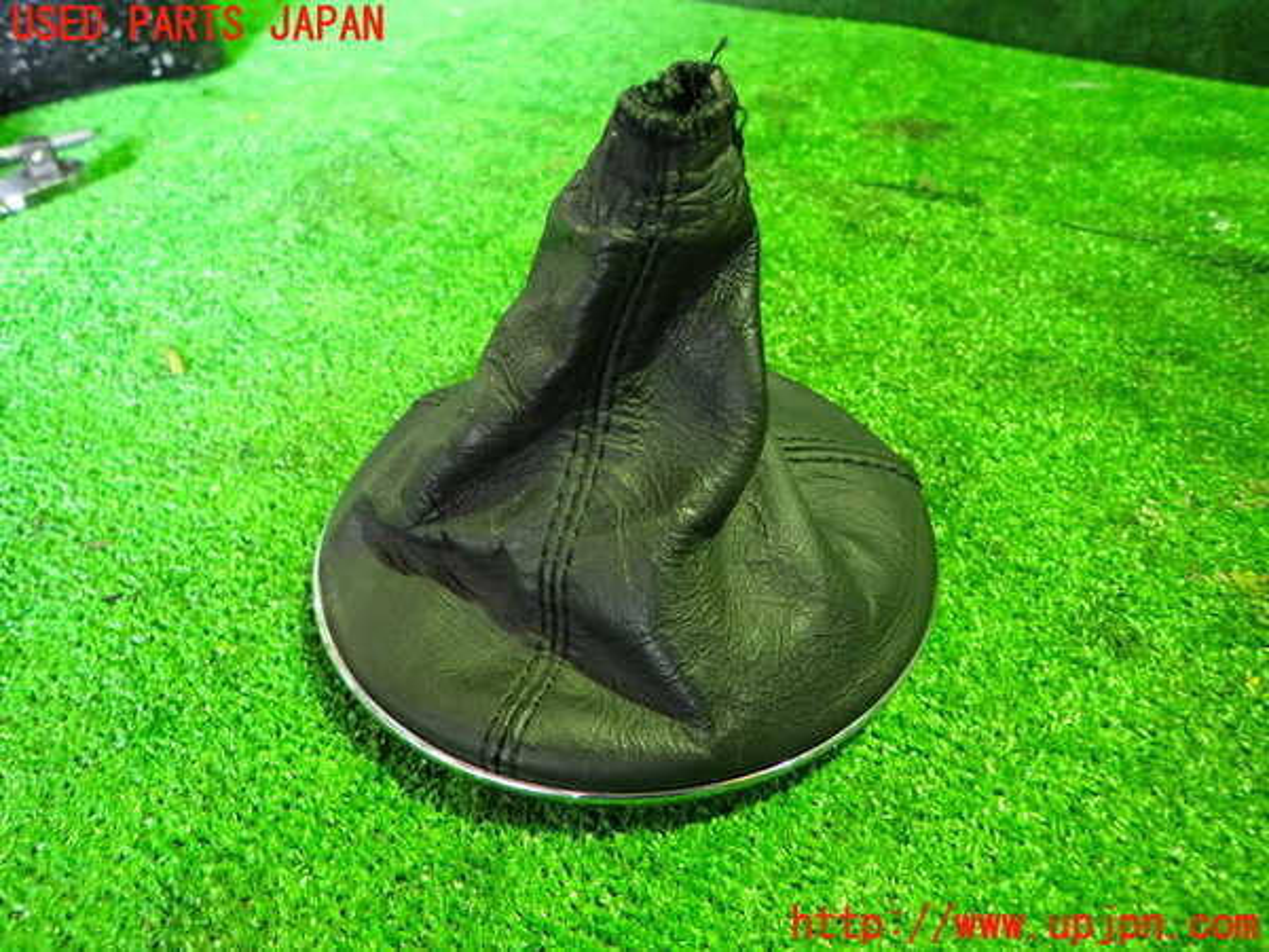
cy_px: 476
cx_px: 634
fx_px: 916
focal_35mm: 25
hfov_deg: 69.4
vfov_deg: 54.9
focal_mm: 4.5
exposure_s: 1/30
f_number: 2
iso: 800
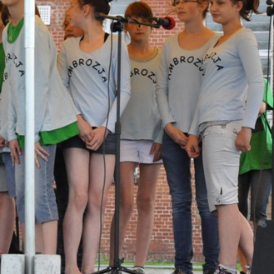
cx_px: -4
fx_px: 1943
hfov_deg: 8.0
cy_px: 120
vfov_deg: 8.1
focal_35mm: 217
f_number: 5.6
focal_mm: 70
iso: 3200
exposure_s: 1/1250
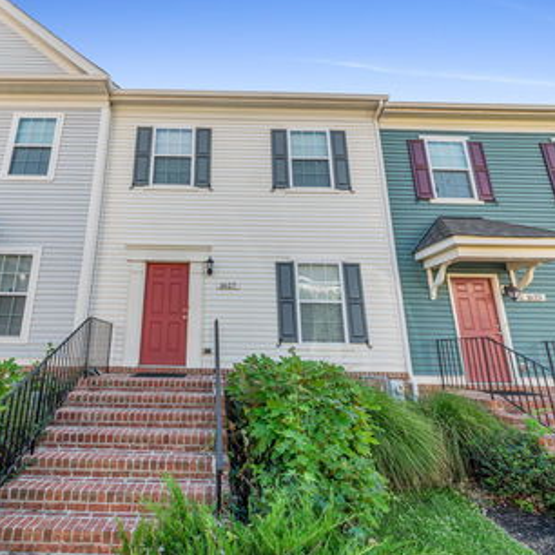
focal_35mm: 16
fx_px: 290
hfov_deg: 86.0
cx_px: 213
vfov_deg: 87.4
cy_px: 270
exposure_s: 1/60
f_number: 11
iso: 250
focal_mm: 12
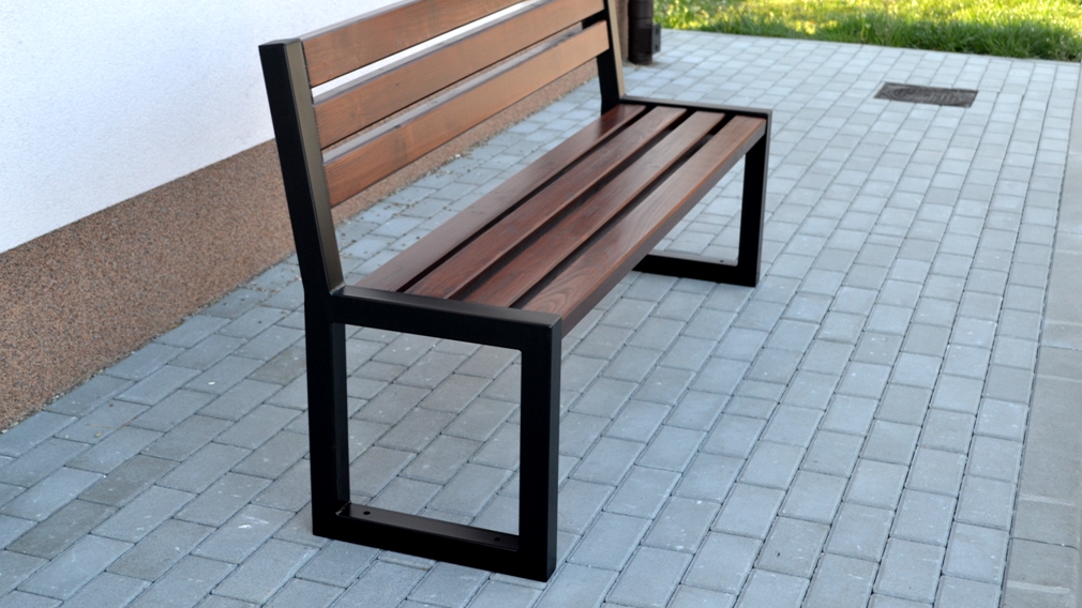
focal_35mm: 51
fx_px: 1463
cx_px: 536
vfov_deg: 23.5
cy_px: 267
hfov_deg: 40.6
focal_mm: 32
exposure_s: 1/125
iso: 400
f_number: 5.6
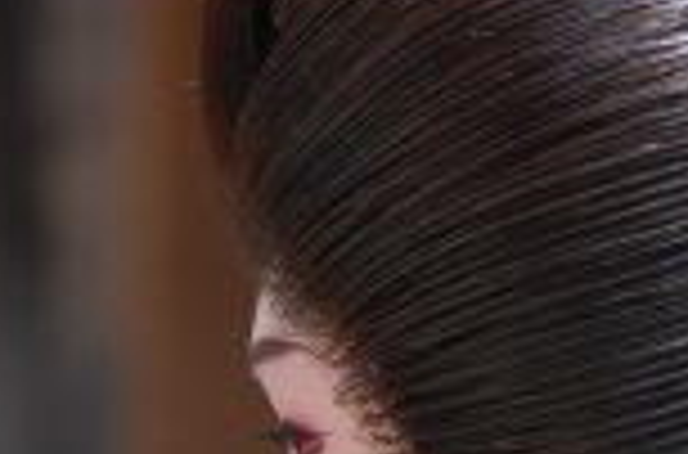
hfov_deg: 2.1
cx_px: 378
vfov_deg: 1.4
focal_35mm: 969
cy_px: 587
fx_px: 18462
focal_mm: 170
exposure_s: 1/160
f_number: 6
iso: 200
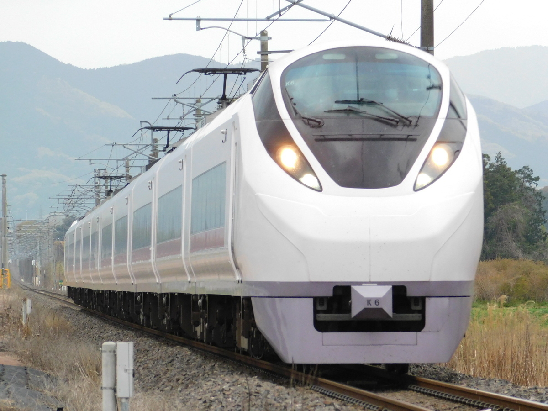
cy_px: 206
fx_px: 6237
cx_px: 274
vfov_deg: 3.8
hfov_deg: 5.0
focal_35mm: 394
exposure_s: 1/200
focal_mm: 70
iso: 400
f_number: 5.9
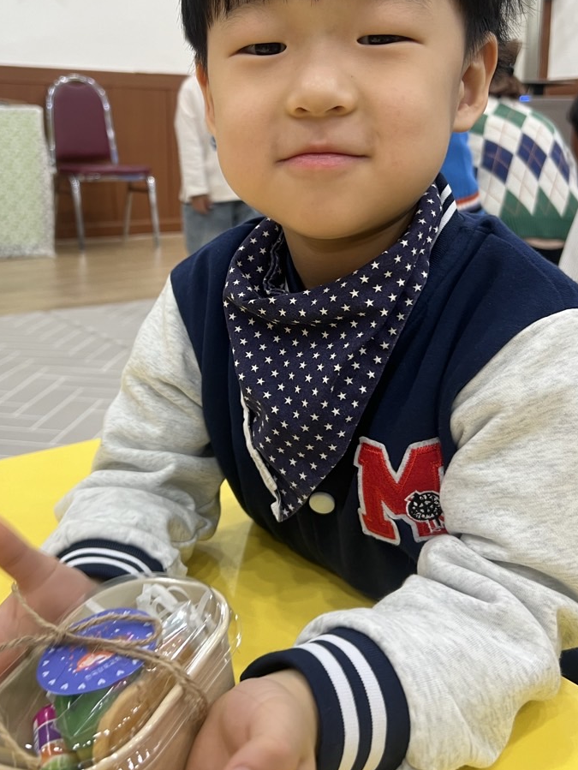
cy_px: 310
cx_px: 283
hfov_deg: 38.7
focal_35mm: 37
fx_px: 823
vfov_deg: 49.8
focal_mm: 5.7
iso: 100
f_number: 1.5
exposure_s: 1/60
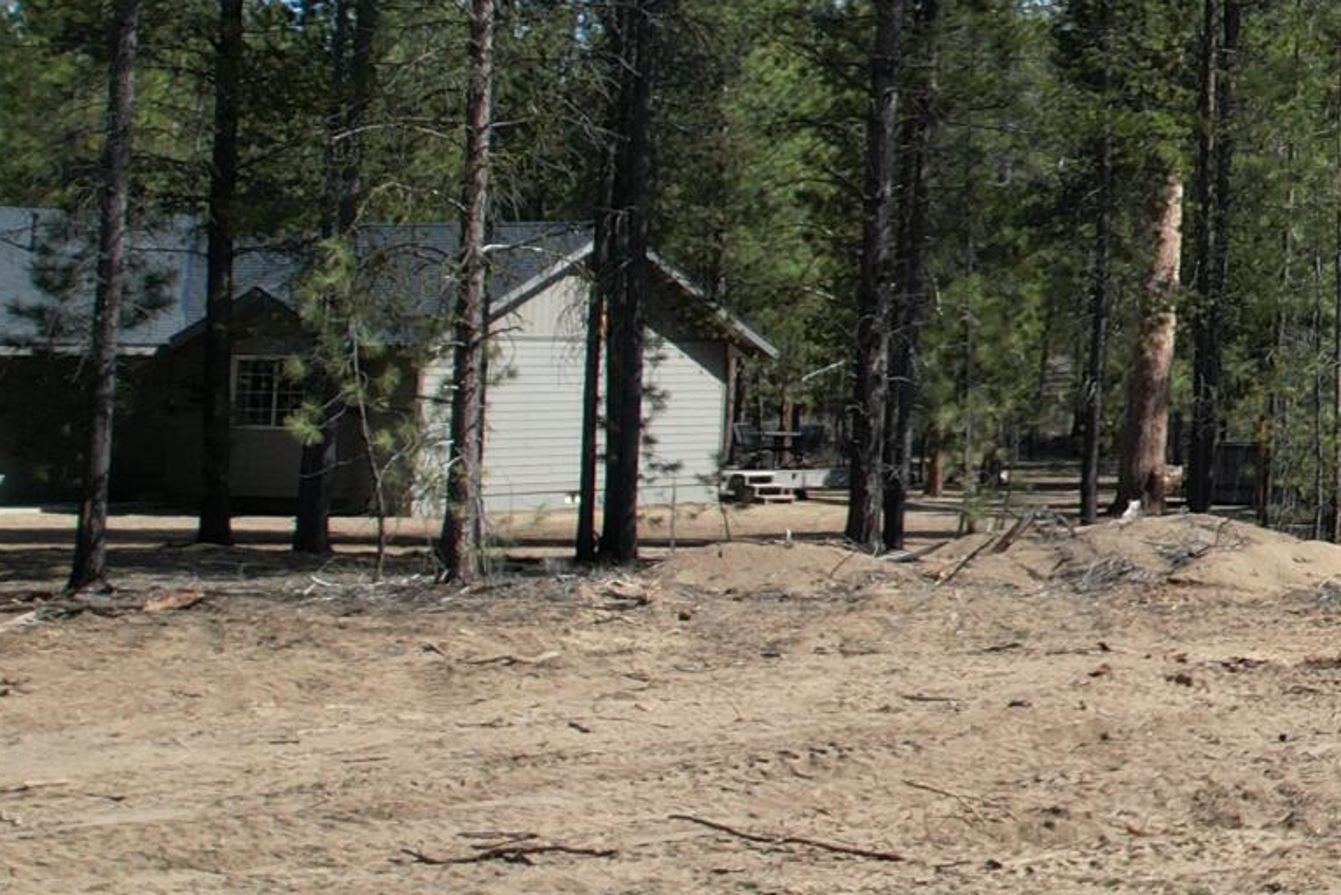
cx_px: 2292
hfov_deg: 19.0
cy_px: 166
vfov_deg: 15.8
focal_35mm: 86
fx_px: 3205
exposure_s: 1/1250
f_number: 2.8
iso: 100
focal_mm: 8.38
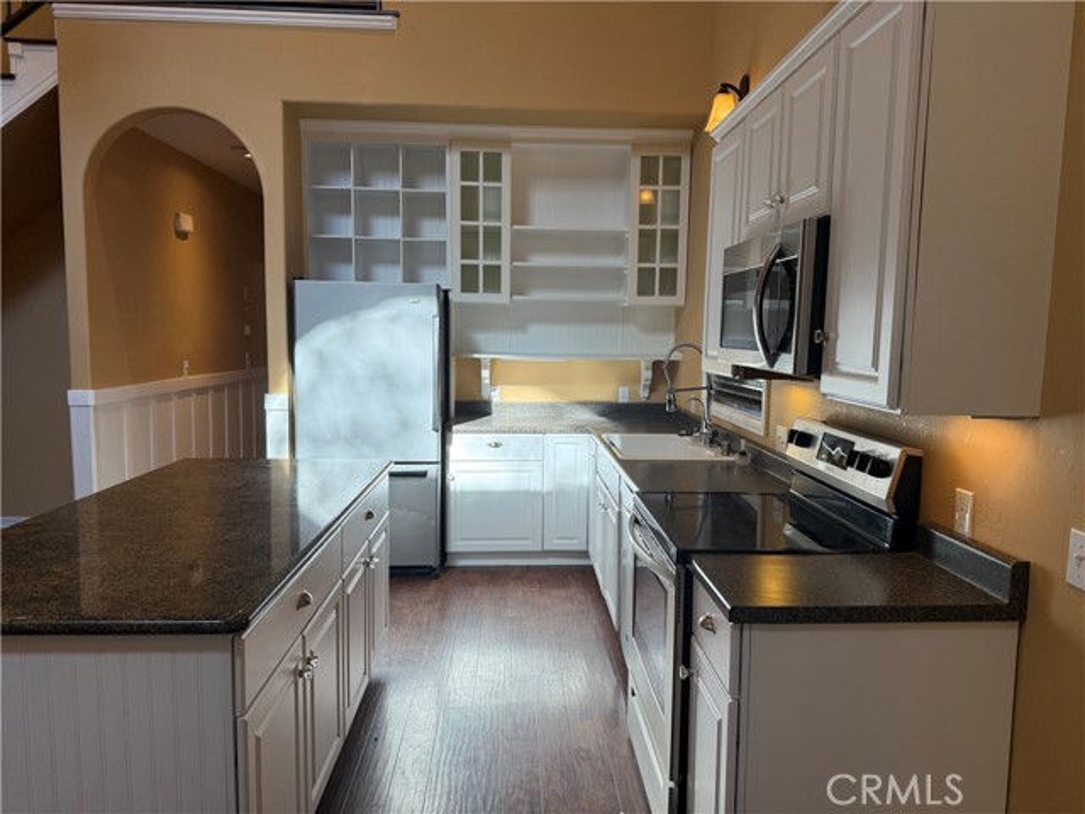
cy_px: 407
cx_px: 542
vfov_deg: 56.8
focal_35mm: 24
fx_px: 752
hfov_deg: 71.6
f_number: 1.78
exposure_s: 1/228
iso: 125
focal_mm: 6.76
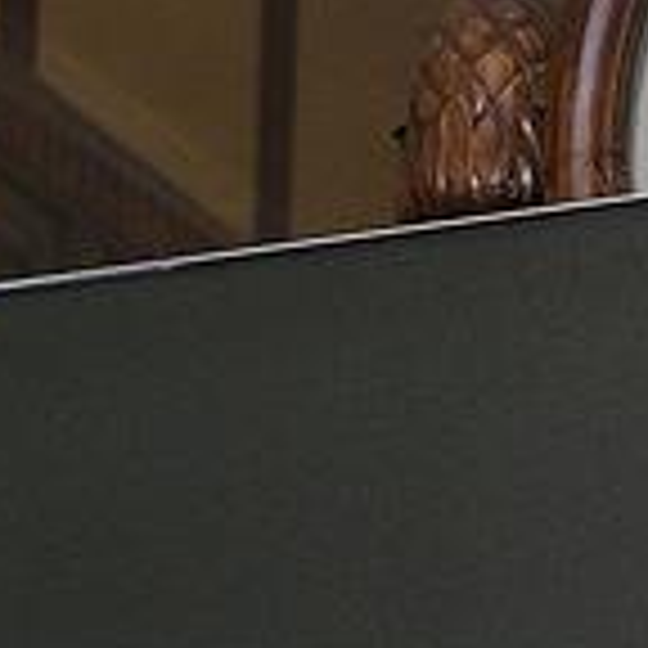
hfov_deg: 4.7
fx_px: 7794
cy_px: 3366
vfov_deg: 4.1
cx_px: -254
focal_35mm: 368
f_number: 5.6
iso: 640
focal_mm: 39
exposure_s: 1/125
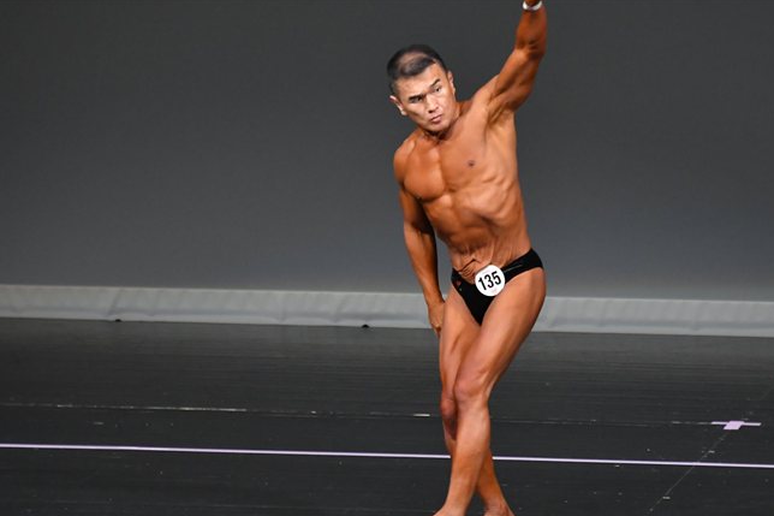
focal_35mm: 451
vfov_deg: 3.0
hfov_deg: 4.6
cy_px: 307
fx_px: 9693
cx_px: 446
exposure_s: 1/400
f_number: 5.6
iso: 4000
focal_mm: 250
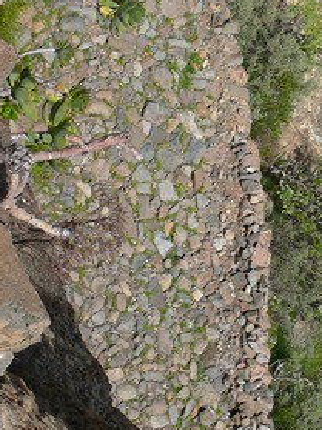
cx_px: 274
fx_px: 1167
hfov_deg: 15.6
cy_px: 214
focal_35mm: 94
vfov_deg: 20.9
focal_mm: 7.4
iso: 100
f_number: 2.8
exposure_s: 1/400
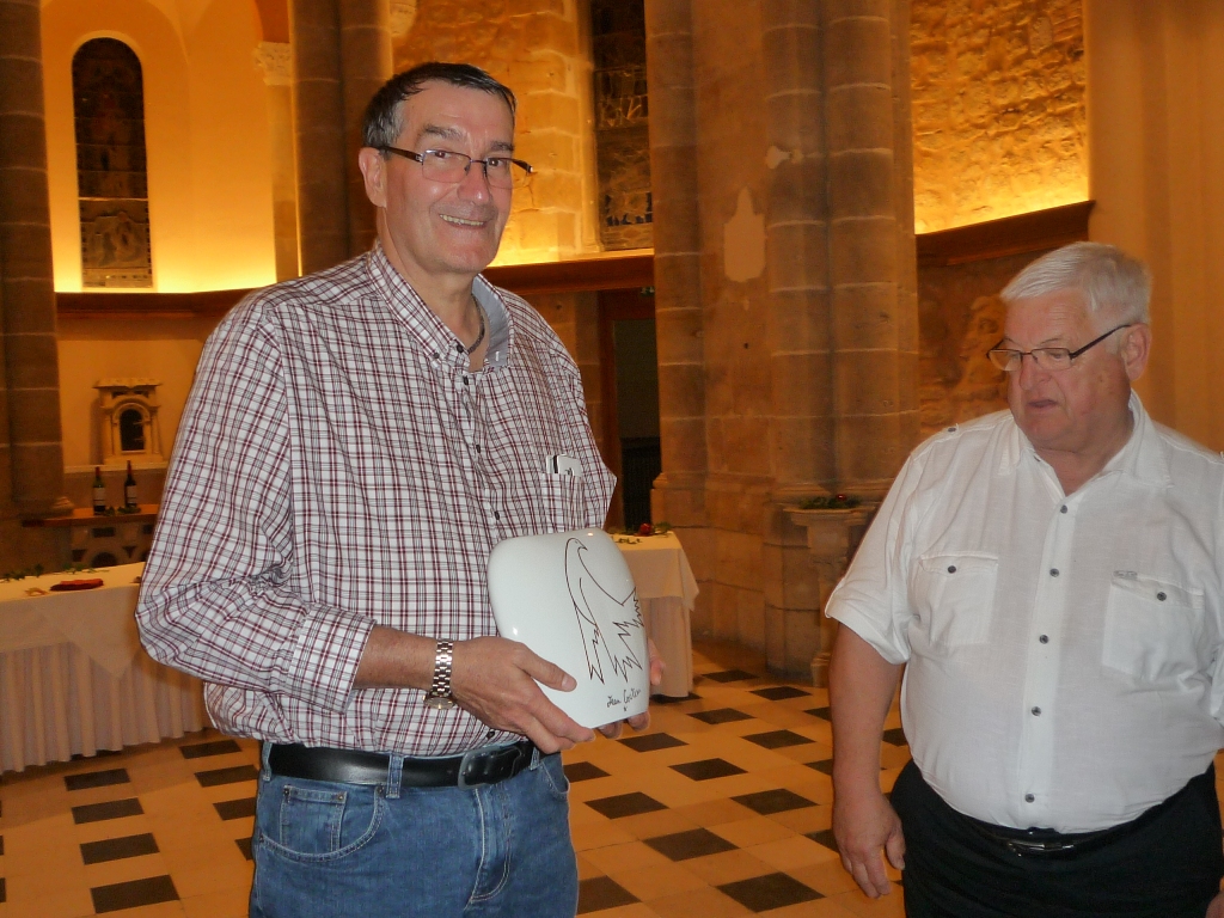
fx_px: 1273
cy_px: 459
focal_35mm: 36
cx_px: 612
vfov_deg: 39.7
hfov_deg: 51.4
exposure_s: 1/30
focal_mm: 4.4
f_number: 2.8
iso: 160
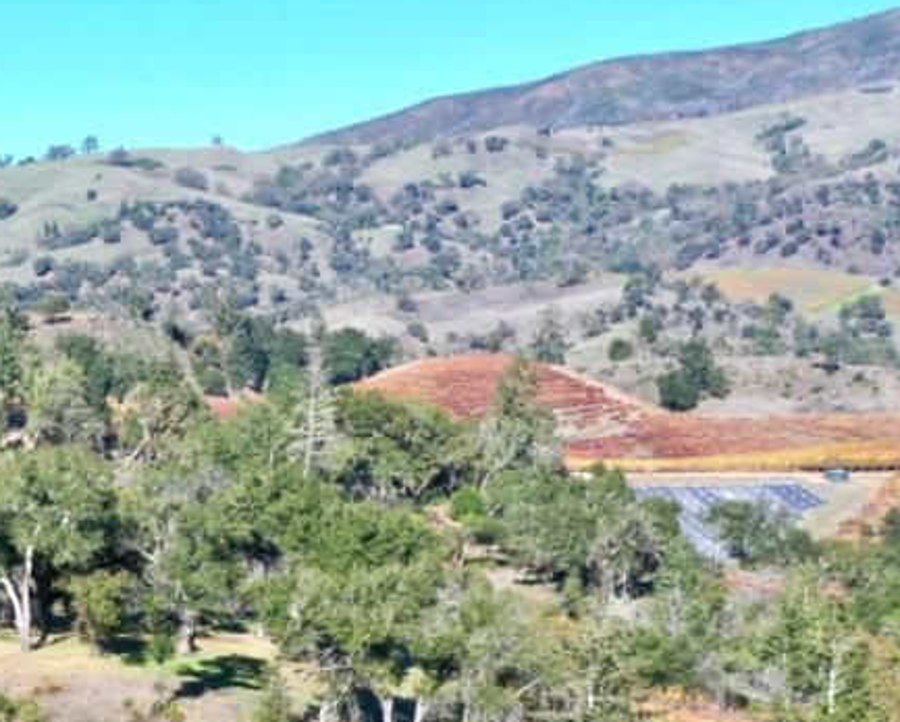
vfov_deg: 16.4
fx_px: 2426
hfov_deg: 17.6
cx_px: -648
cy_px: 778
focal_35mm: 91
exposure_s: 1/200
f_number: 6.3
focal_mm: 10.26
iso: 100
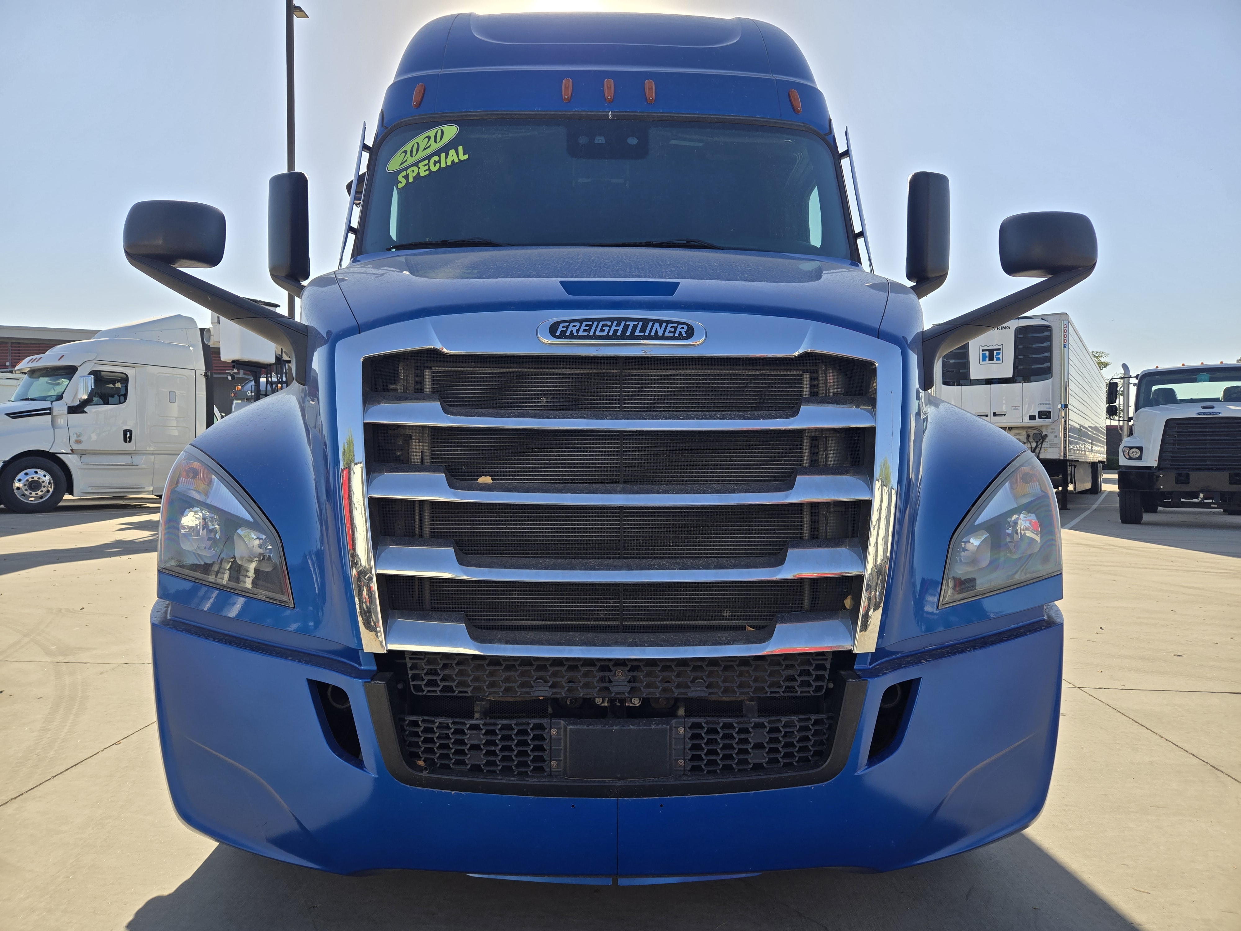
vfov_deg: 58.9
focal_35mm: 23
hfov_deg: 73.9
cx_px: 620
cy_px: 466
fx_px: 825
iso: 25
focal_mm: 5.4
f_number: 1.8
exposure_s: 1/1215
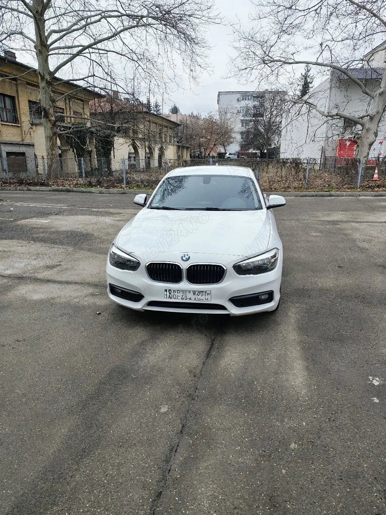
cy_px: 258
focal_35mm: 23
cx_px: 193
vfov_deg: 73.9
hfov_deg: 58.9
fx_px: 342
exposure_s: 1/204
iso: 100
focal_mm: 6.57
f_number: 1.6
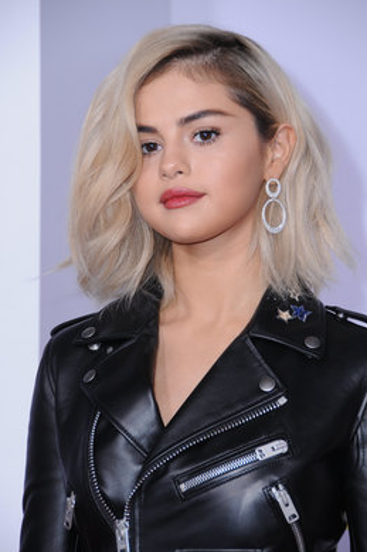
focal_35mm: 200
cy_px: 276
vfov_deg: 10.3
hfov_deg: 6.8
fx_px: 3066
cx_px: 186
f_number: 7.1
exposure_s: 1/200
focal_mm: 130
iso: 400
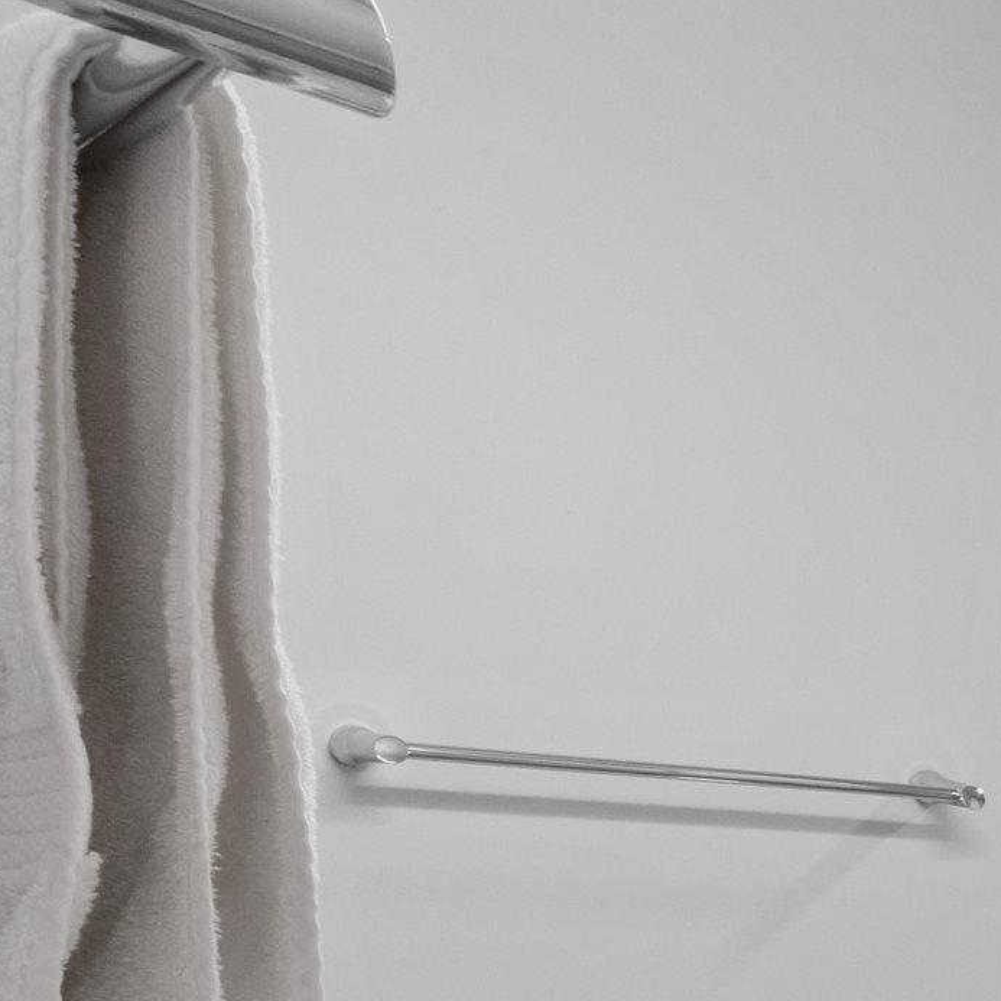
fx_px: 2094
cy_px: 978
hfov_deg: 18.5
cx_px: 1954
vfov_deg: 25.7
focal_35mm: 64
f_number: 8
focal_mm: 11
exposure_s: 1/4
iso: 400
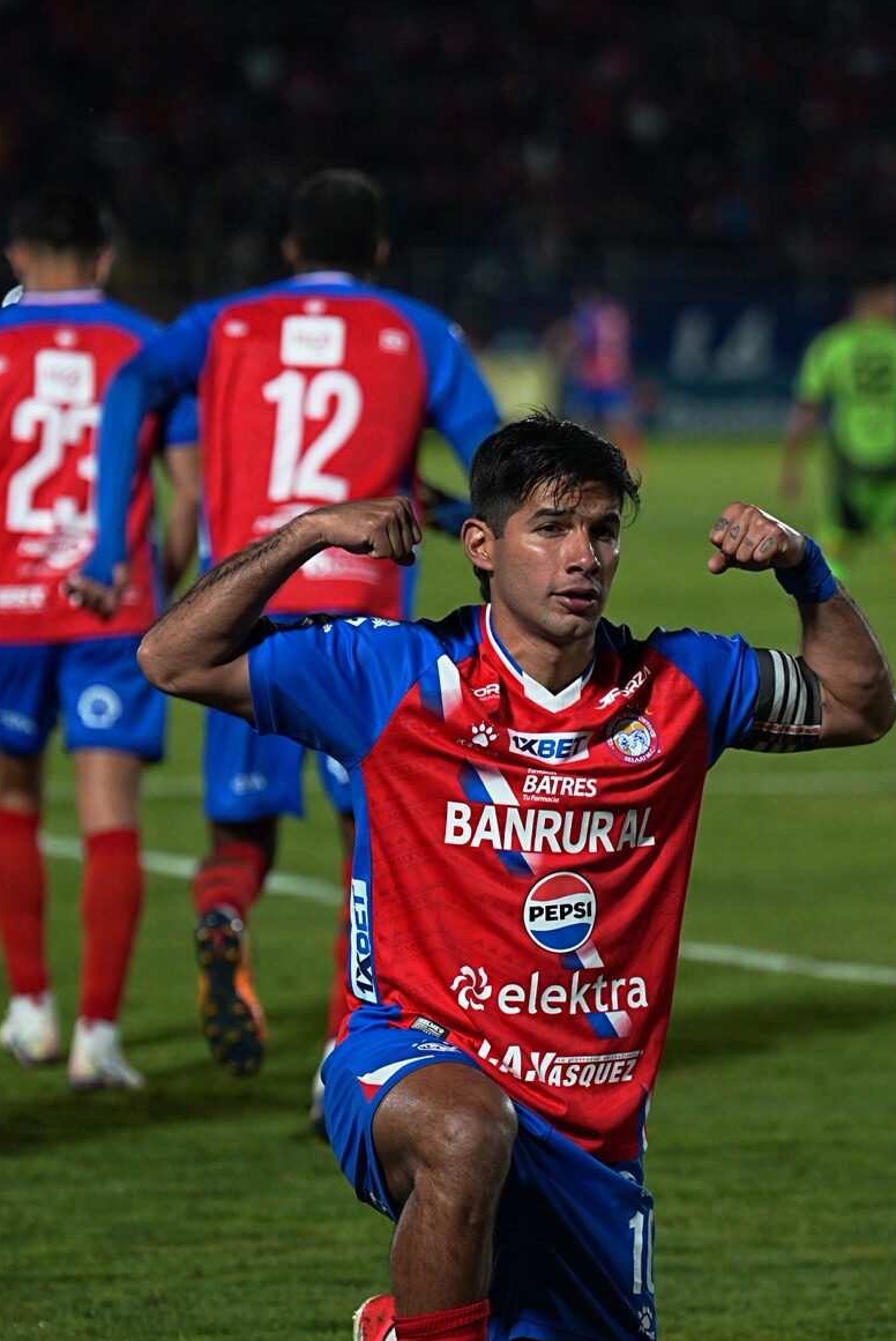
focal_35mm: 238
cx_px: 532
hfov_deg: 5.8
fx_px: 8869
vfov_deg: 8.6
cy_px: 893
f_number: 4
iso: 2500
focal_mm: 171
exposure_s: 1/2000
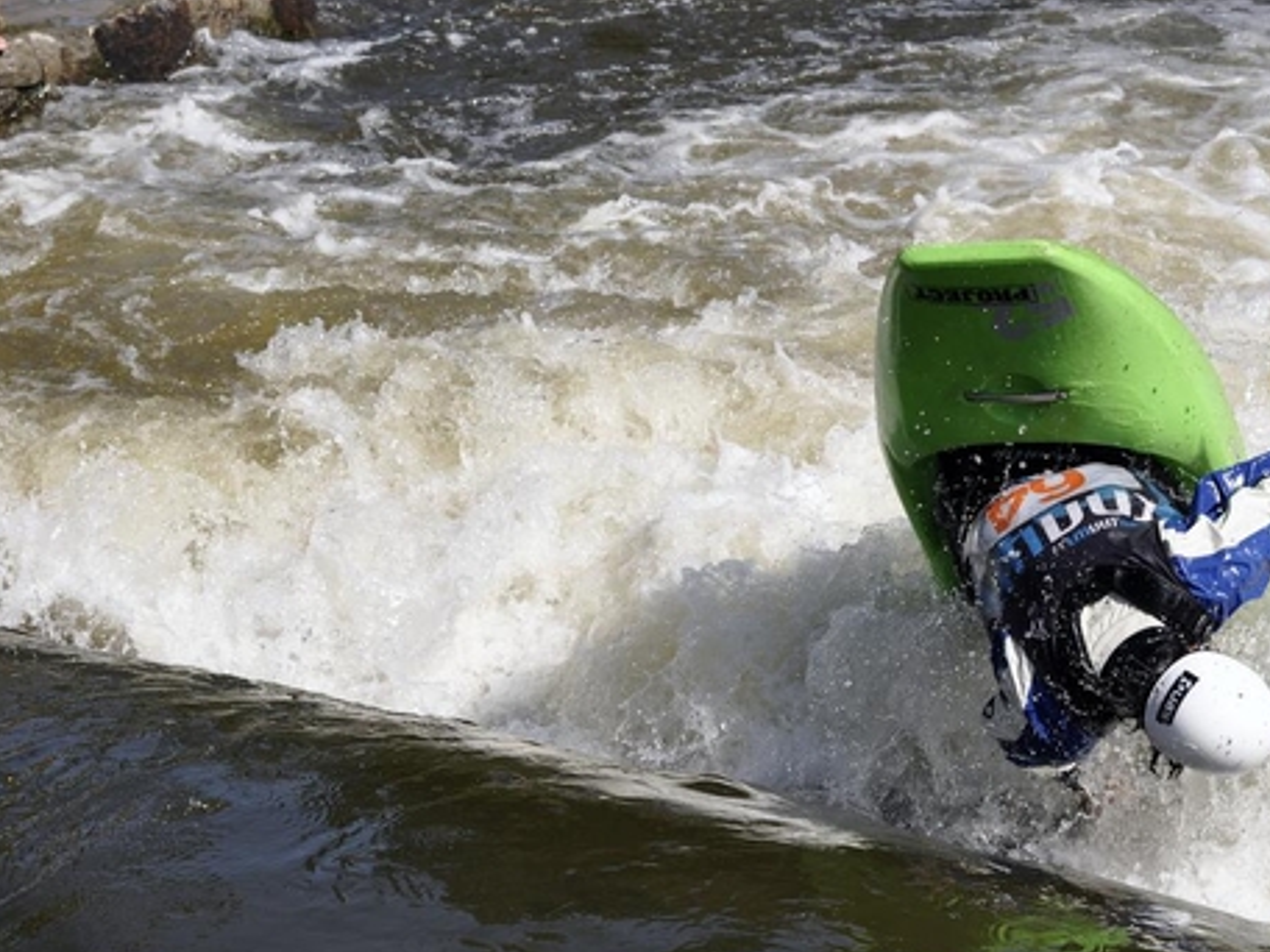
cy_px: 501
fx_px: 2752
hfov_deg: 25.8
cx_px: 883
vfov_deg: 19.6
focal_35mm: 75
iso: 200
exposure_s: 1/1250
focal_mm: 36
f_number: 6.3
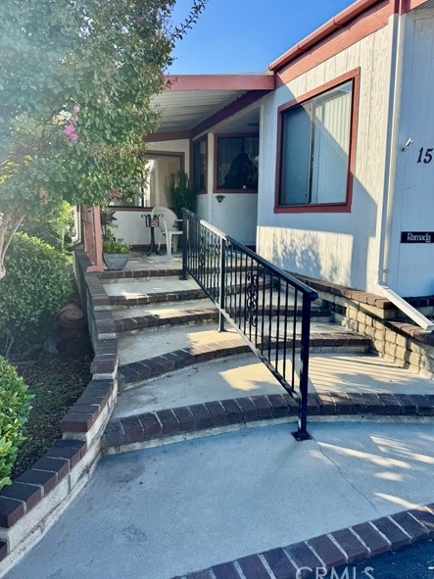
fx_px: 435
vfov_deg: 67.3
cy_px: 276
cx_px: 225
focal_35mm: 26
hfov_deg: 53.0
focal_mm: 6.76
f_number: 1.78
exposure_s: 1/1767
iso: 80
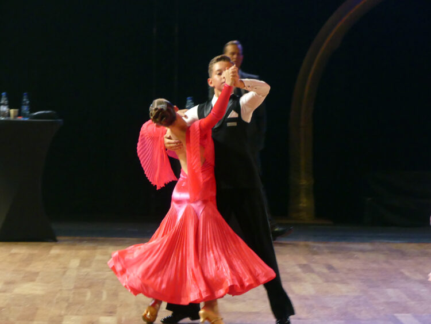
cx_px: 216
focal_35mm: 217
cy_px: 162
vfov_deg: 6.9
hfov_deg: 9.1
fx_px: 2703
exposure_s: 1/80
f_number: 3.5
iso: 640
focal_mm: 39.1
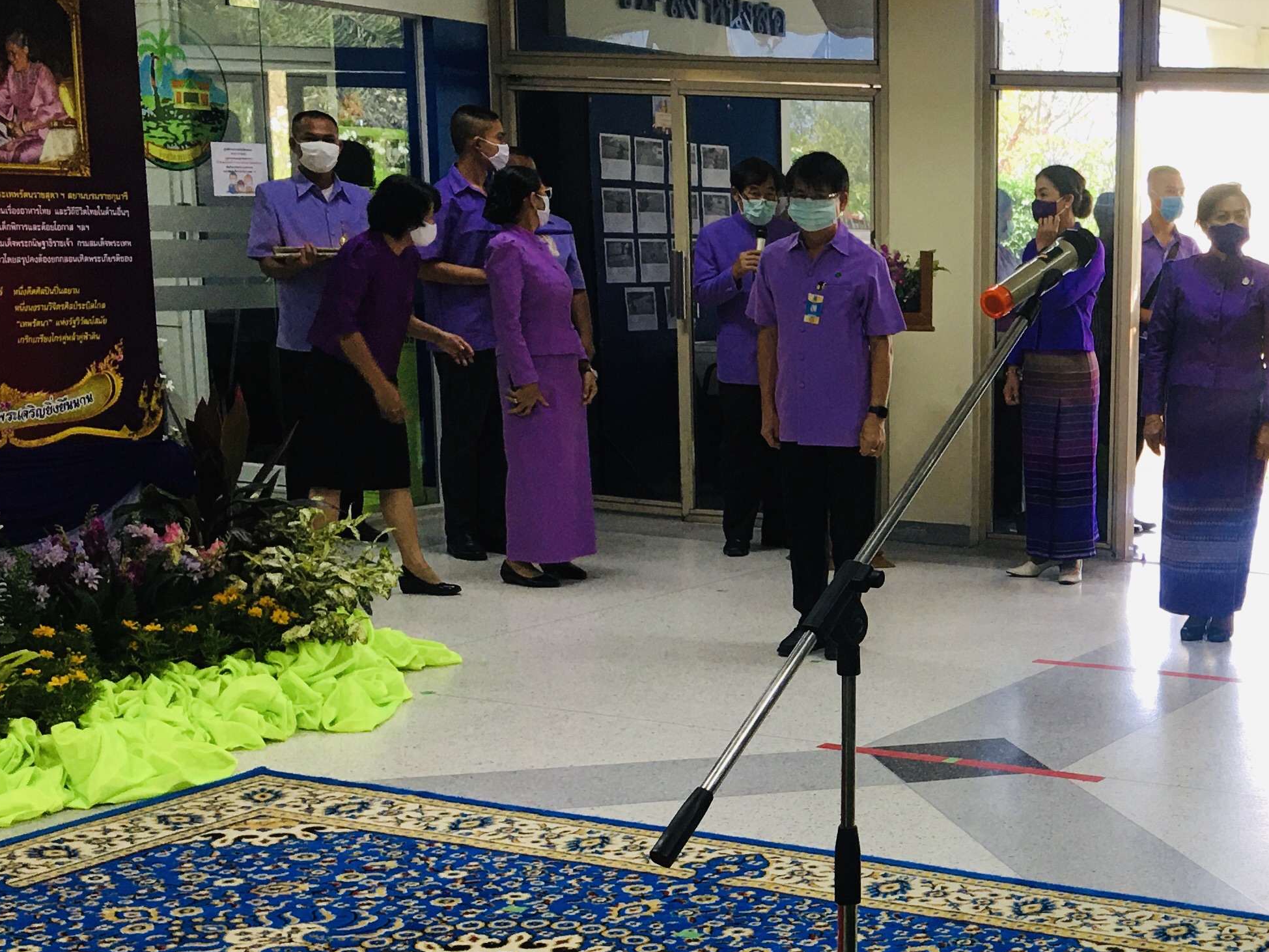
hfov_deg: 30.0
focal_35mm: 60
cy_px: 733
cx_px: 1261
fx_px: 2200
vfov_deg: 24.1
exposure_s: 1/33
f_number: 2.2
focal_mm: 4.15
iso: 32
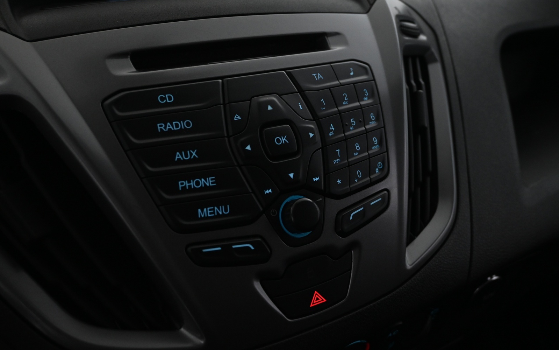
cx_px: 279
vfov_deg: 38.9
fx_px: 495
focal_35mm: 33
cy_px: 176
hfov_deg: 58.9
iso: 1600
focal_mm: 21
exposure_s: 1/30
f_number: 4
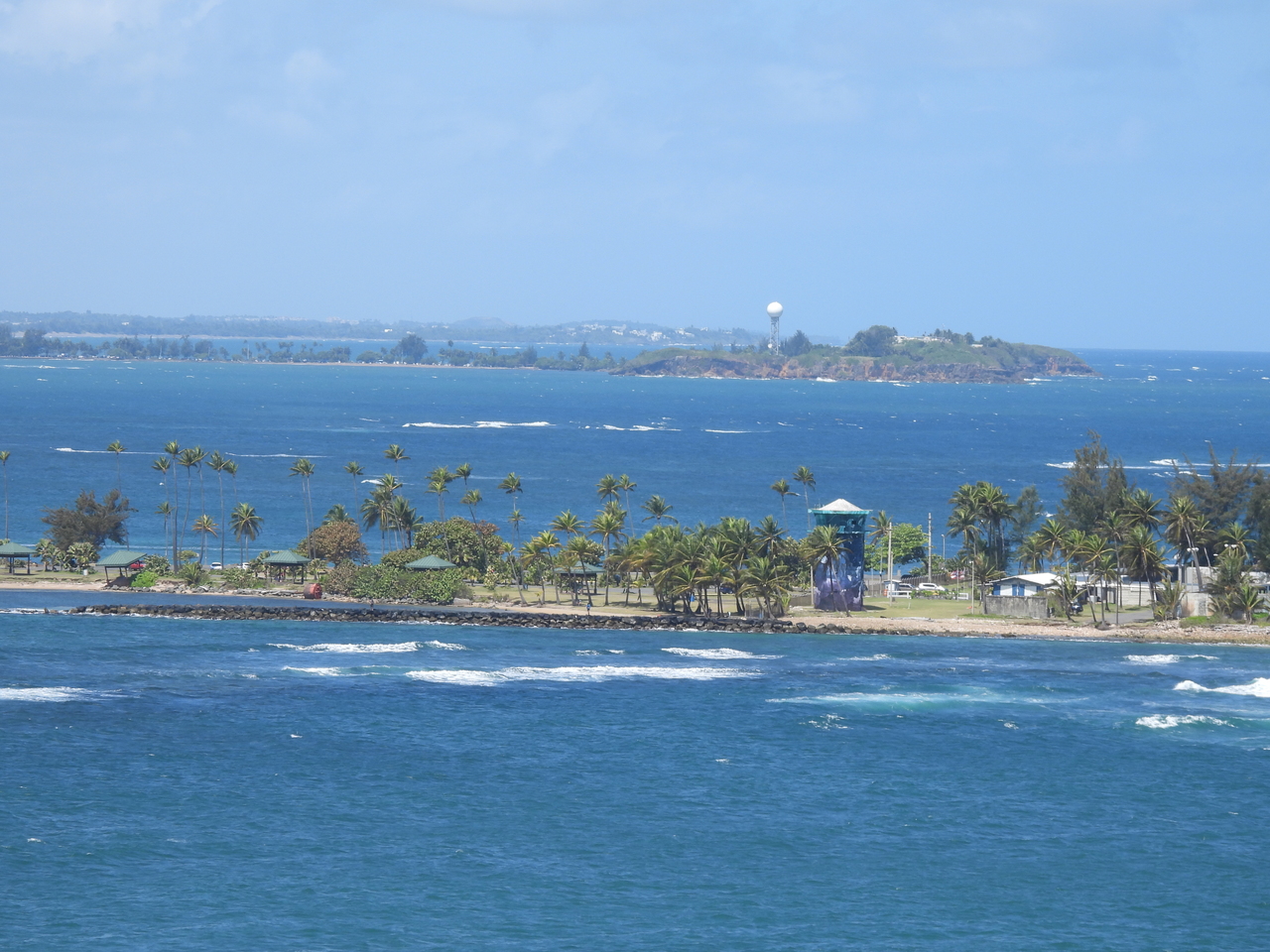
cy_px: 476
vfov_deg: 6.8
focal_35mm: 220
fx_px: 8071
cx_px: 635
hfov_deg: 9.0
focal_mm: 39.3
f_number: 4.5
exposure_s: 1/640
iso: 100
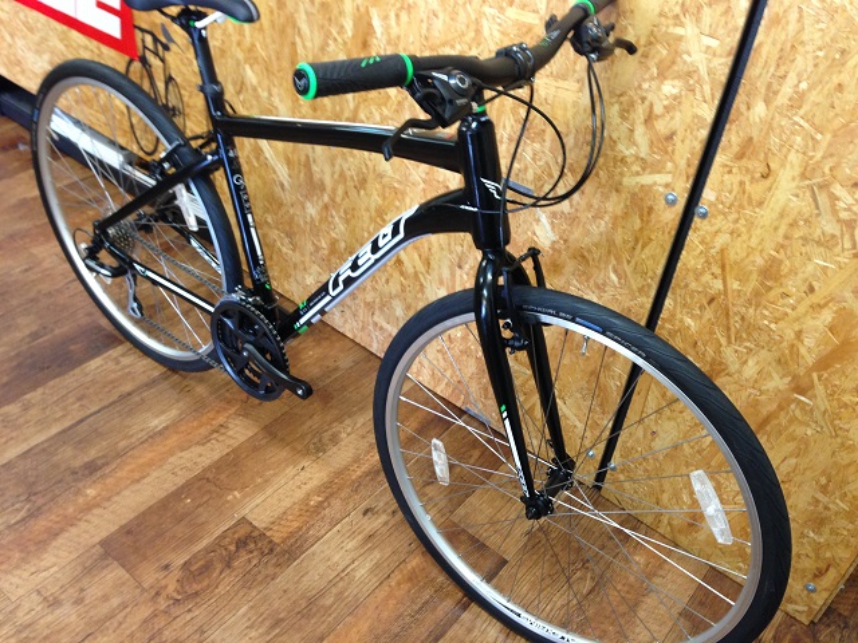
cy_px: 322
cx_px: 429
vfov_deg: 42.9
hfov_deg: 55.4
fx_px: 818
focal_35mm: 33
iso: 125
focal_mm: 4.12
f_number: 2.4
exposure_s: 1/20
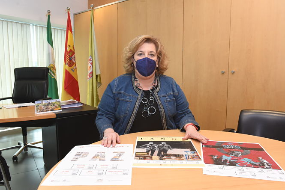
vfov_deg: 45.0
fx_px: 230
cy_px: 95
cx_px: 142
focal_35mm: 29
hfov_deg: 63.6
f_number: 7.1
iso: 1600
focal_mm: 29
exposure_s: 1/125
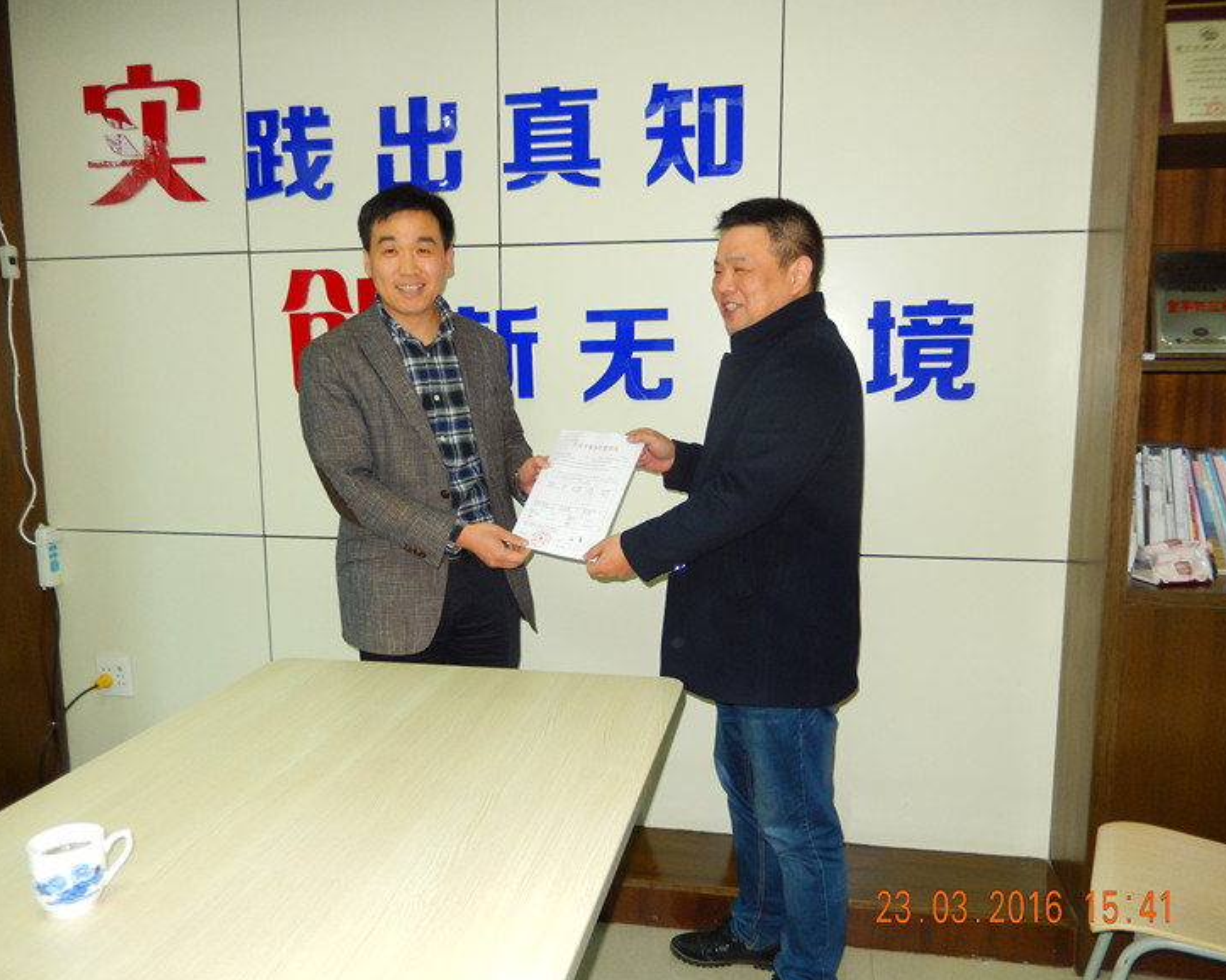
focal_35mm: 27
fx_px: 979
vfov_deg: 53.2
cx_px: 614
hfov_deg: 64.1
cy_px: 504
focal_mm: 4.5
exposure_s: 1/30
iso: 250
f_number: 3.4
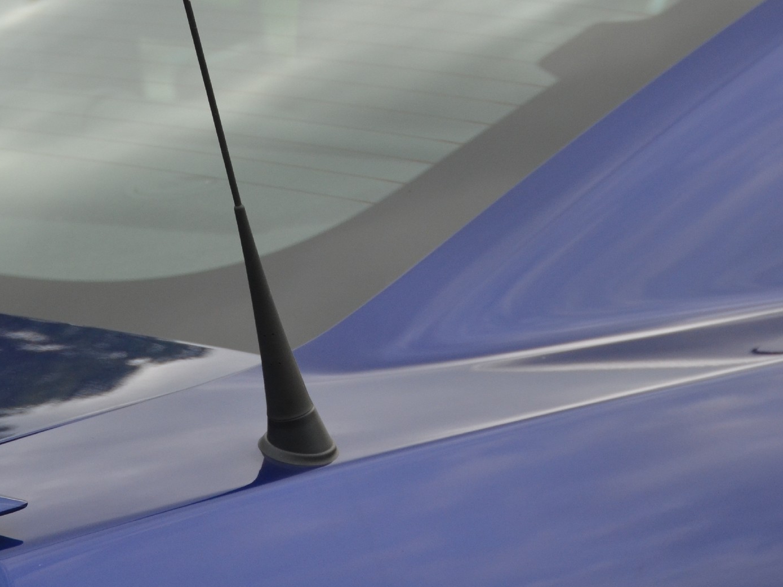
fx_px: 5269
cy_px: 124
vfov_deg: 6.4
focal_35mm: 233
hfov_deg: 8.5
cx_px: 204
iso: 720
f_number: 5.3
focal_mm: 90
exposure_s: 1/1000
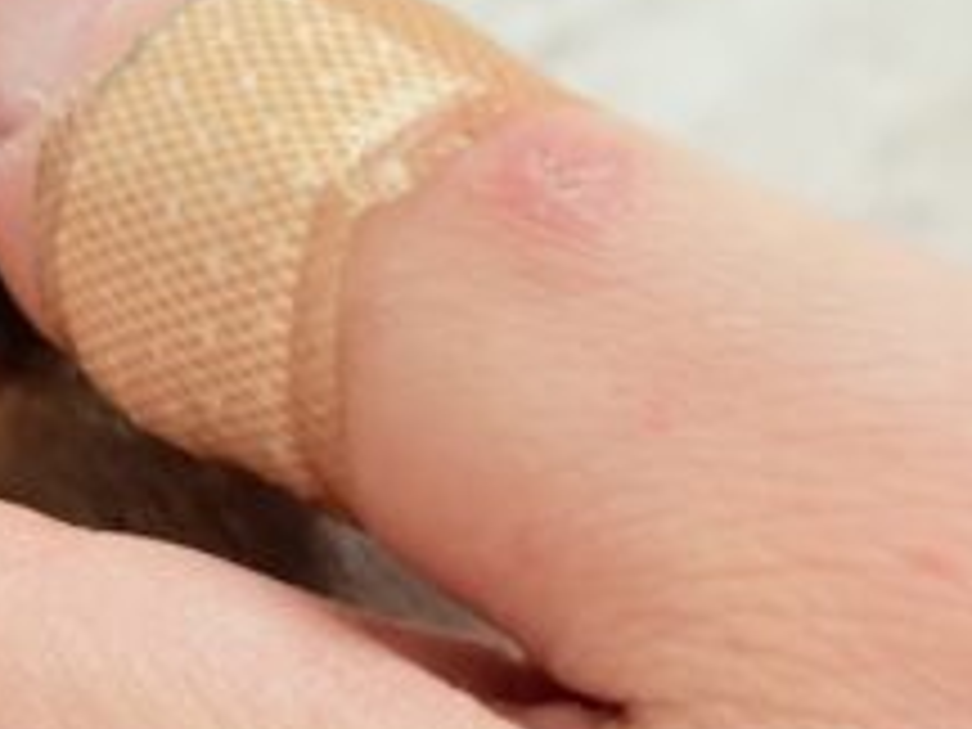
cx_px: -176
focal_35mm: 154
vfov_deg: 9.6
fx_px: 4324
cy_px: 292
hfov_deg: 12.5
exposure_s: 1/100
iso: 100
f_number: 1.6
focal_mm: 5.96
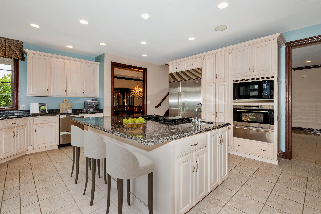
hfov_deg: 96.7
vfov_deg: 73.7
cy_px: 107
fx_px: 143
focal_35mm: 16
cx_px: 160
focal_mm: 16
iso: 400
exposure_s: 1/60
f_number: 8
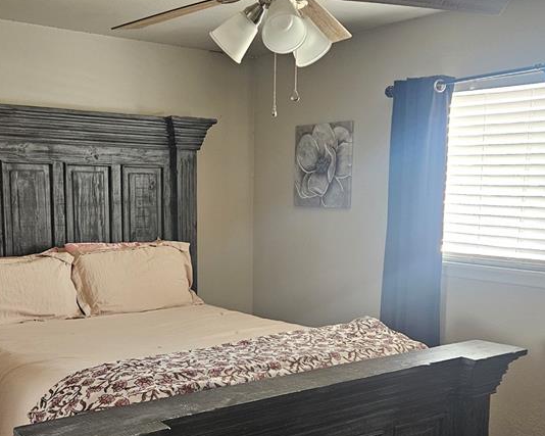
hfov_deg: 42.9
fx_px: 693
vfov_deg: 34.6
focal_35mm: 43
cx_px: 254
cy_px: 286
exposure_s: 1/120
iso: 500
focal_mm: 5.4
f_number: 1.8
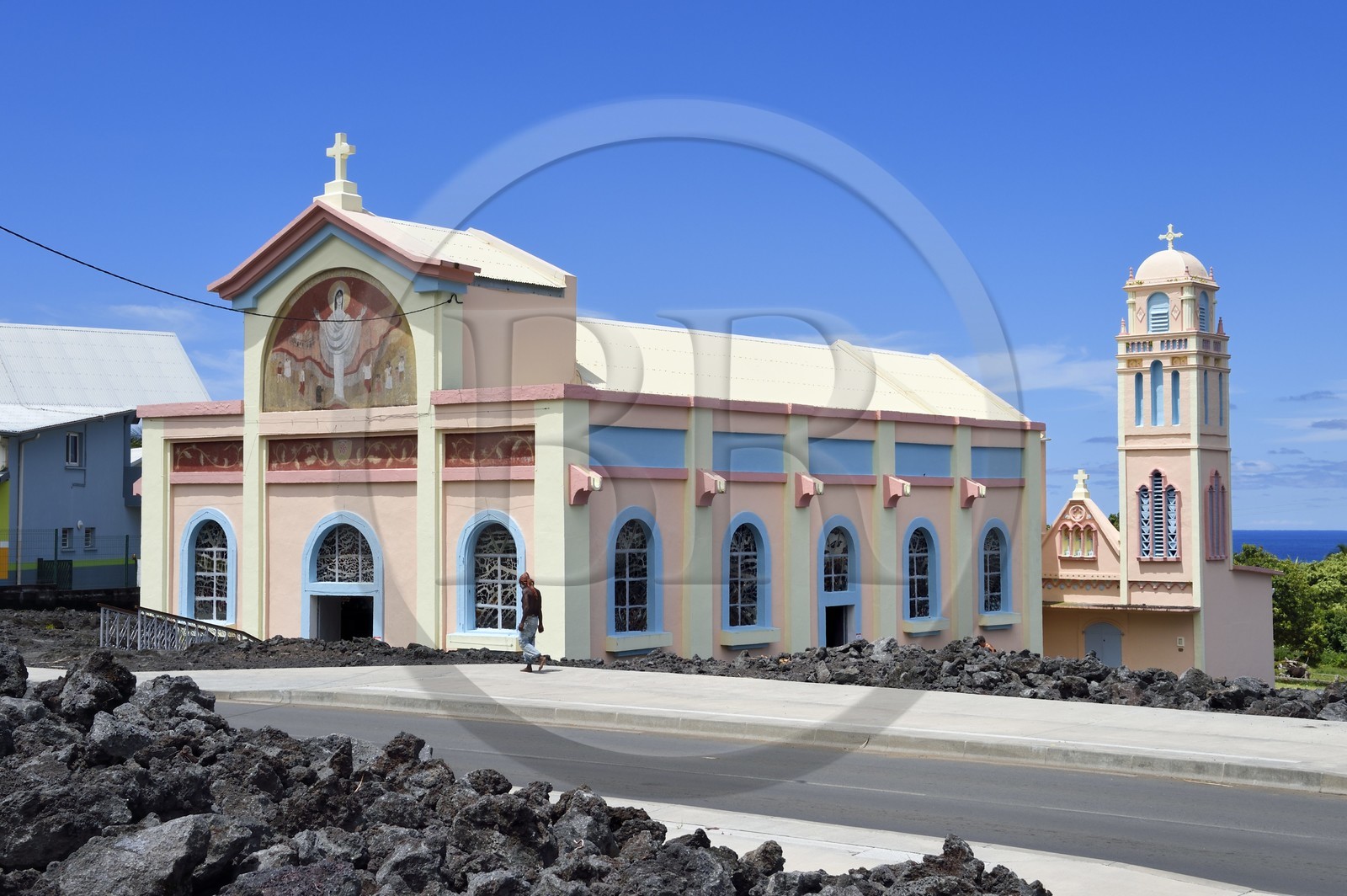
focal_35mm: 52
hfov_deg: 38.2
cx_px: 674
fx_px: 1944
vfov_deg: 25.9
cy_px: 448
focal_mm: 52
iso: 200
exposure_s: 1/320
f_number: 16
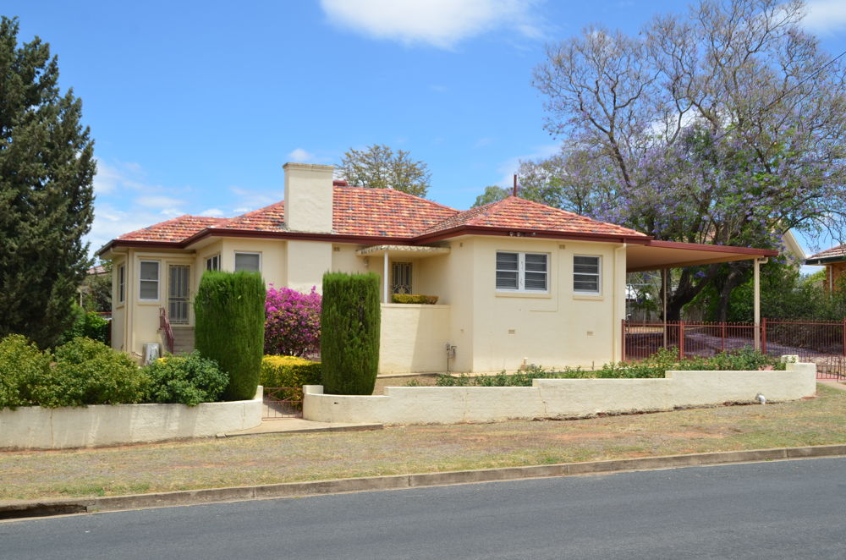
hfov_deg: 41.2
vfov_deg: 27.9
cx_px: 423
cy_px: 280
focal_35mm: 48
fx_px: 1125
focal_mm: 32
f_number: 10
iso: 200
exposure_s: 1/400
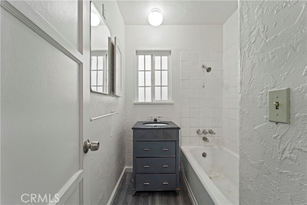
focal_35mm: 14
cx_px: 154
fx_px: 119
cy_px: 102
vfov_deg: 81.2
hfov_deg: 104.2
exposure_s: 1/20
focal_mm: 14
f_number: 9
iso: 3200
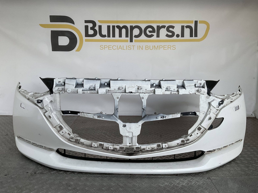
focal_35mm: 29
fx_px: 216
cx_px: 129
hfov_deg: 61.7
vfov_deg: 48.2
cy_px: 96
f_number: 1.8
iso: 50
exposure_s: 1/50
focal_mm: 3
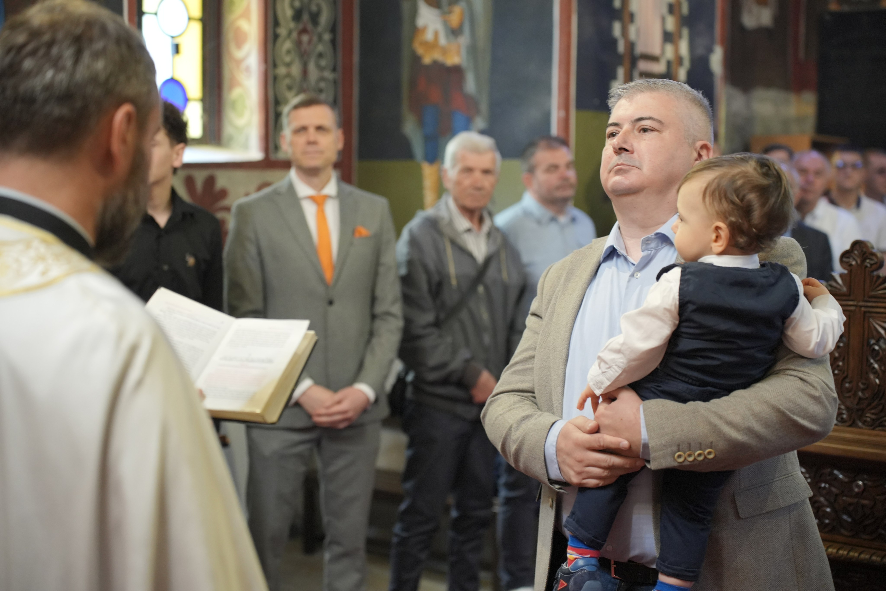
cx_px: 443
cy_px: 296
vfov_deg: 21.2
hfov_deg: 31.4
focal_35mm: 64
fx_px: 1575
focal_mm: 64
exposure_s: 1/125
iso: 3200
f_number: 2.8
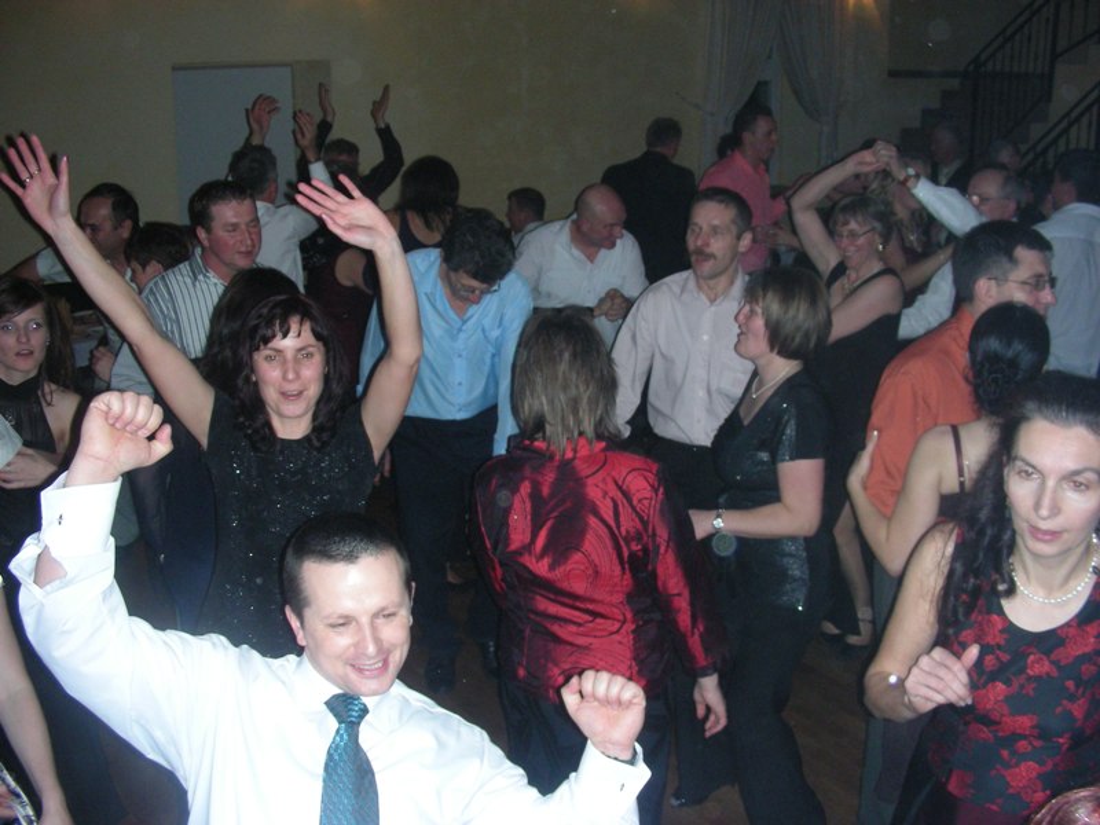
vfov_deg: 37.7
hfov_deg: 49.0
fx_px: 1208
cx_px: 550
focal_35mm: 38
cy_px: 412
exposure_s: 1/60
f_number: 3.5
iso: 208
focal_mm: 6.3
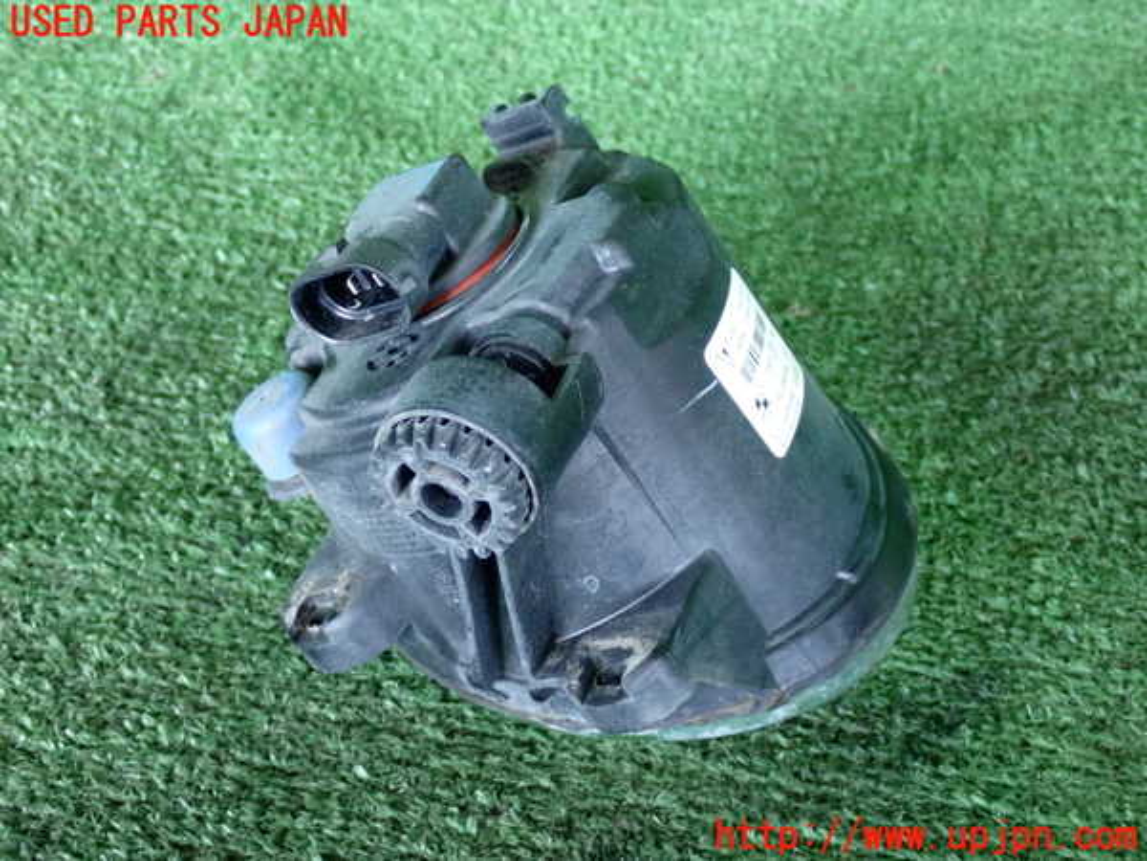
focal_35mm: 62
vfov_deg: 23.7
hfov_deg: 31.2
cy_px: 430
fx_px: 2054
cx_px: 574
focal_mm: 11.09
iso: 1000
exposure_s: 1/125
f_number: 3.6
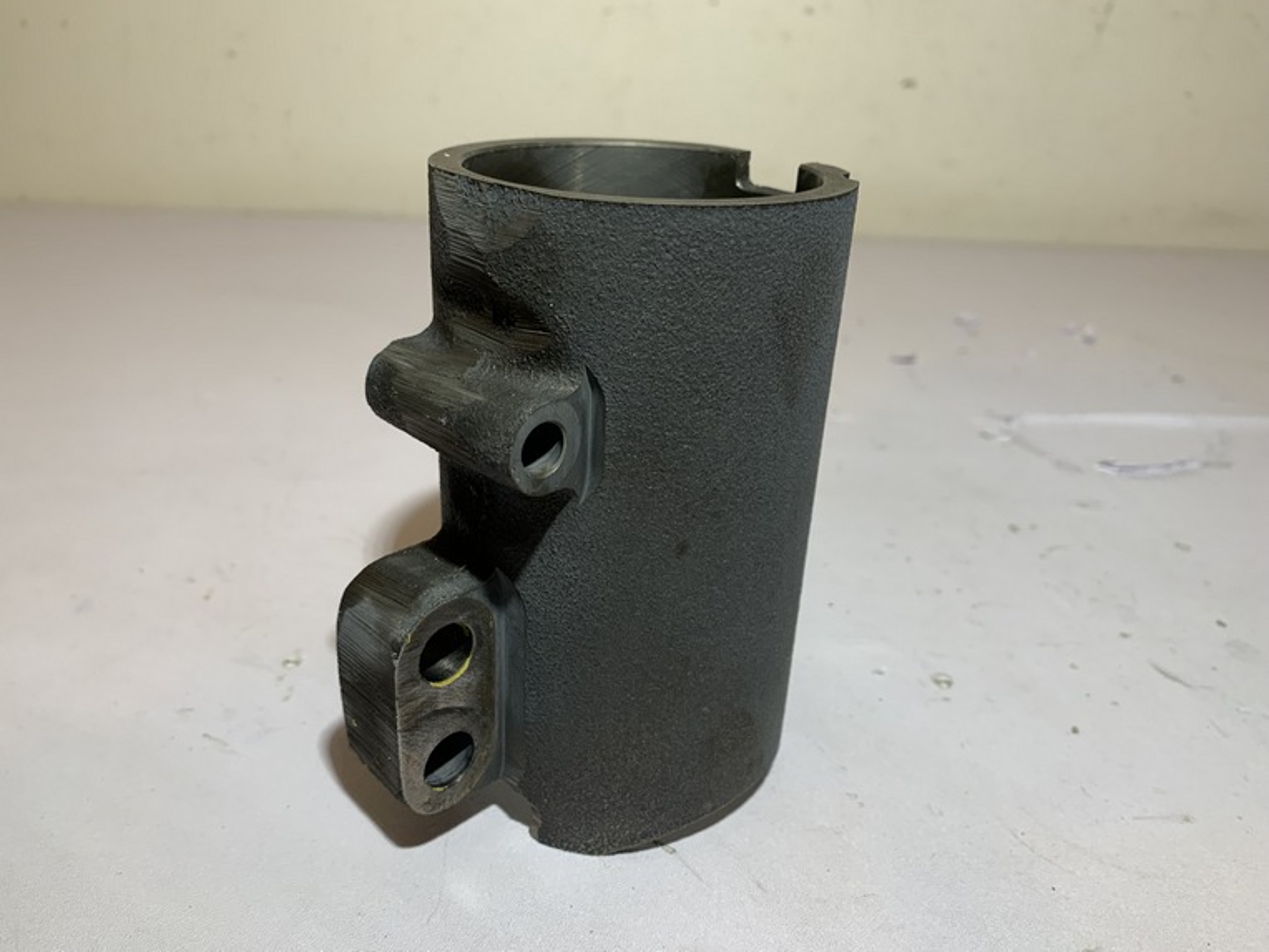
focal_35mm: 26
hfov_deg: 67.3
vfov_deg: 53.1
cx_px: 634
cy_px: 476
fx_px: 953
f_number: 1.8
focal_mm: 4.25
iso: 50
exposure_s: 1/121
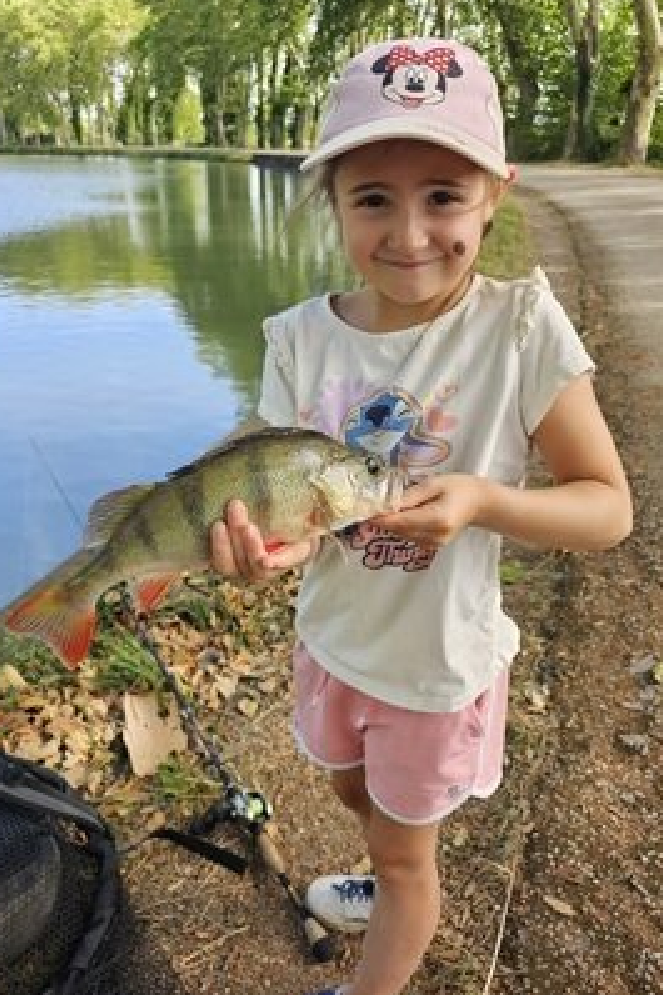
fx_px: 691
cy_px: 512
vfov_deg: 71.5
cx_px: 318
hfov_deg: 51.2
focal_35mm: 25
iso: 40
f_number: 1.7
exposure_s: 1/180
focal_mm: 6.3
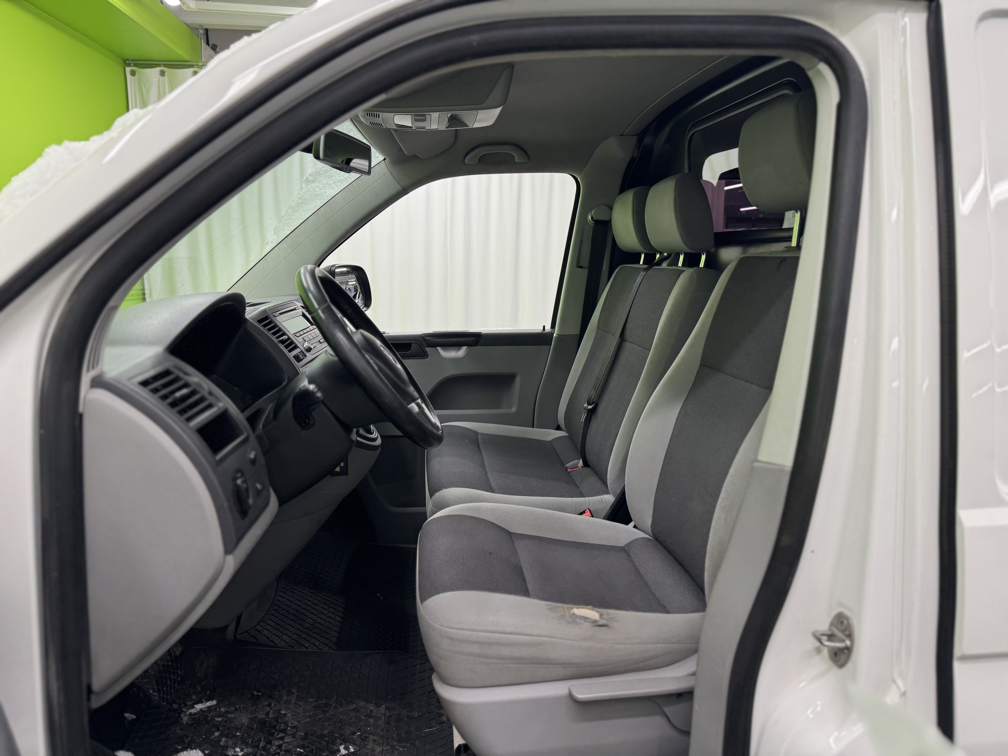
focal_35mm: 24
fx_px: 699
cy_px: 378
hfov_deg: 71.6
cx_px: 504
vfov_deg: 56.8
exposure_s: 1/100
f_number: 1.78
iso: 80
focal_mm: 6.76
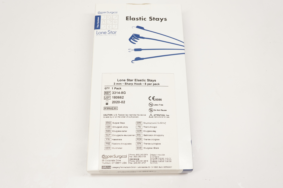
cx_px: 142
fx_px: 283
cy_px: 94
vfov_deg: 36.8
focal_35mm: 36
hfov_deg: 53.2
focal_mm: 24
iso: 800
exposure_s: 1/100
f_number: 7.1
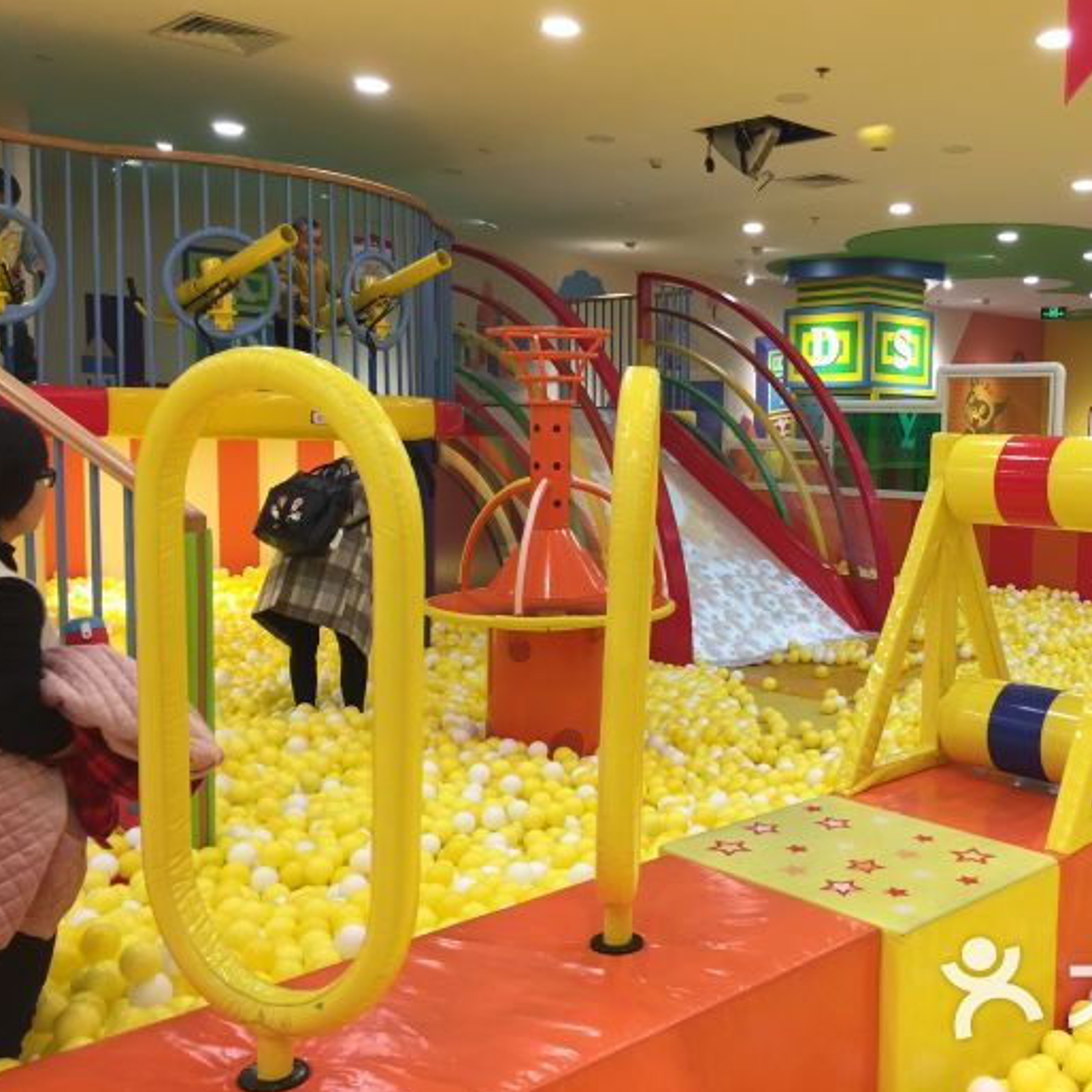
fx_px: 1249
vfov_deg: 47.2
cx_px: 730
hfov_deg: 46.5
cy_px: 540
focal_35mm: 35
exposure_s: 1/33
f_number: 2.2
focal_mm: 4.15
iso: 40
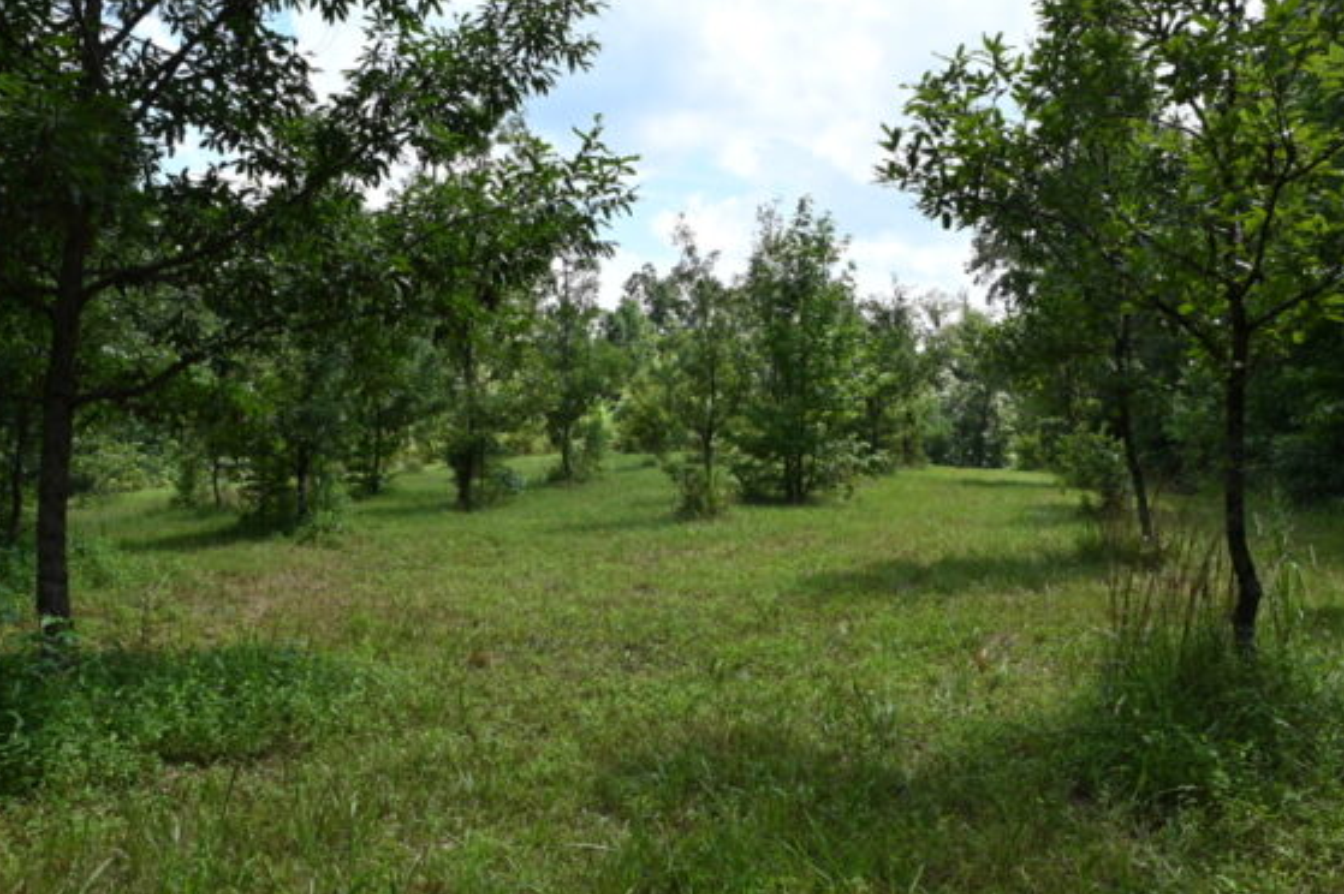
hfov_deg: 57.2
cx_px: 659
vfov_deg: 39.9
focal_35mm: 33
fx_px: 1231
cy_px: 447
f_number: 5.6
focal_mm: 12
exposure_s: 1/250
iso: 100
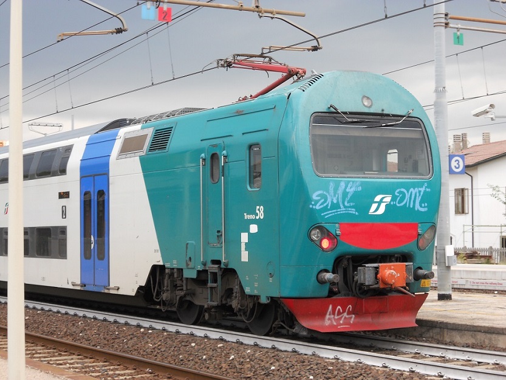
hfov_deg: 25.3
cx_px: 253
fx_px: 1126
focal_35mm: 77
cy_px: 190
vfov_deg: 19.1
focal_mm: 13.9
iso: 100
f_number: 5.9
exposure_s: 1/30
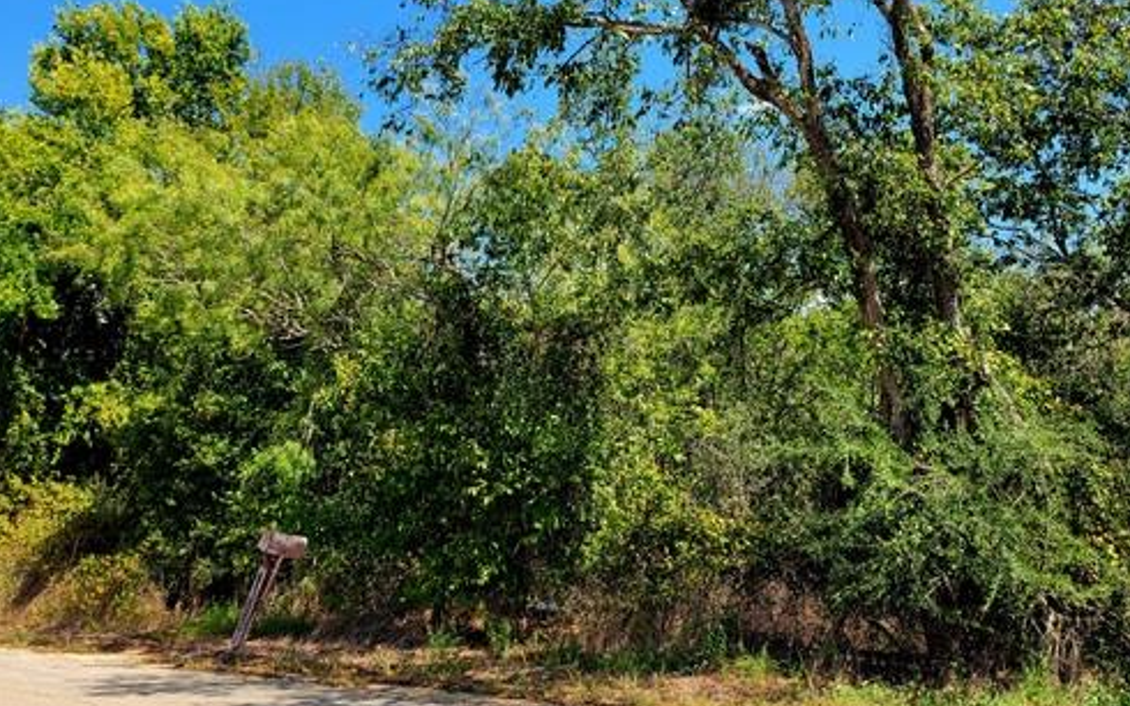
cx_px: 618
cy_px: 226
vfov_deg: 34.9
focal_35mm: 36
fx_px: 1108
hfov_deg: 53.9
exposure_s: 1/1250
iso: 40
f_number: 1.8
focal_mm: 5.4
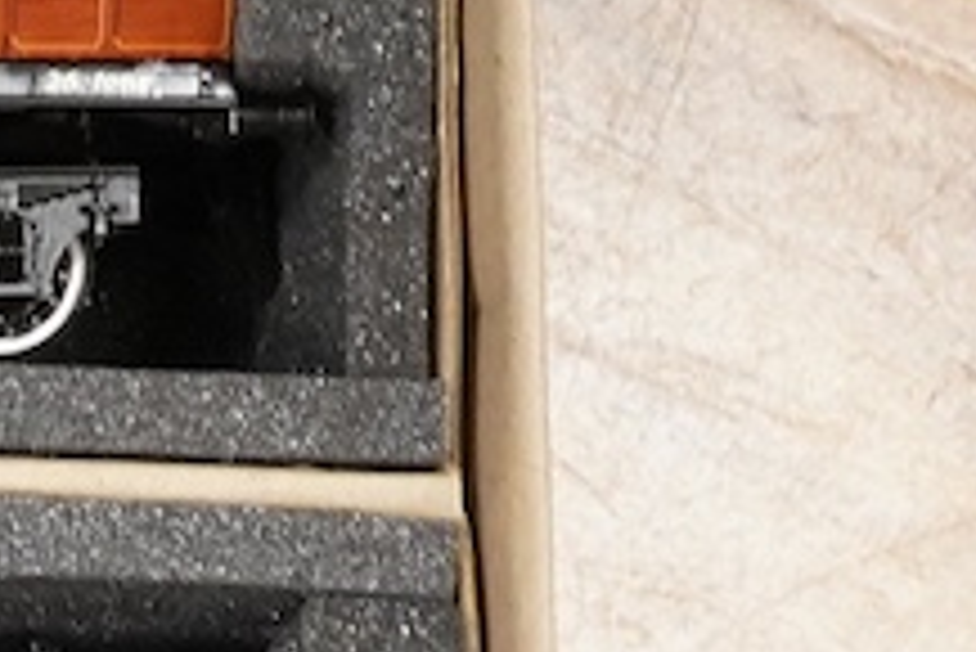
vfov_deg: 5.8
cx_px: -1095
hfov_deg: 8.3
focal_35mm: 233
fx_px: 6321
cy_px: 980
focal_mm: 30
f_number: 6.3
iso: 2000
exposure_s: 1/125
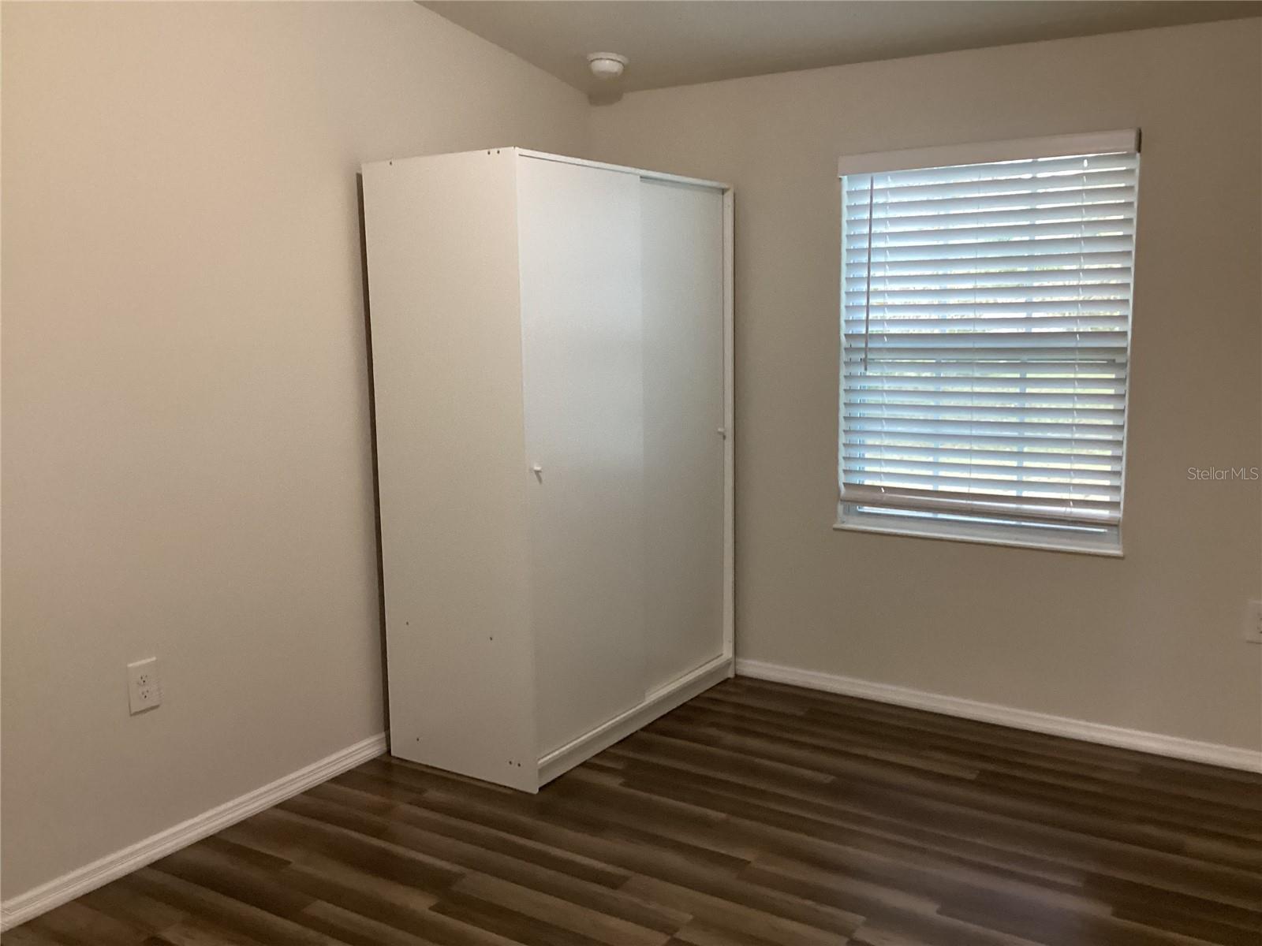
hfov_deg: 58.4
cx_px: 631
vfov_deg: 45.4
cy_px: 473
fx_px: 1130
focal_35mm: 31
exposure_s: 1/60
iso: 250
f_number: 2.4
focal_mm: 3.3
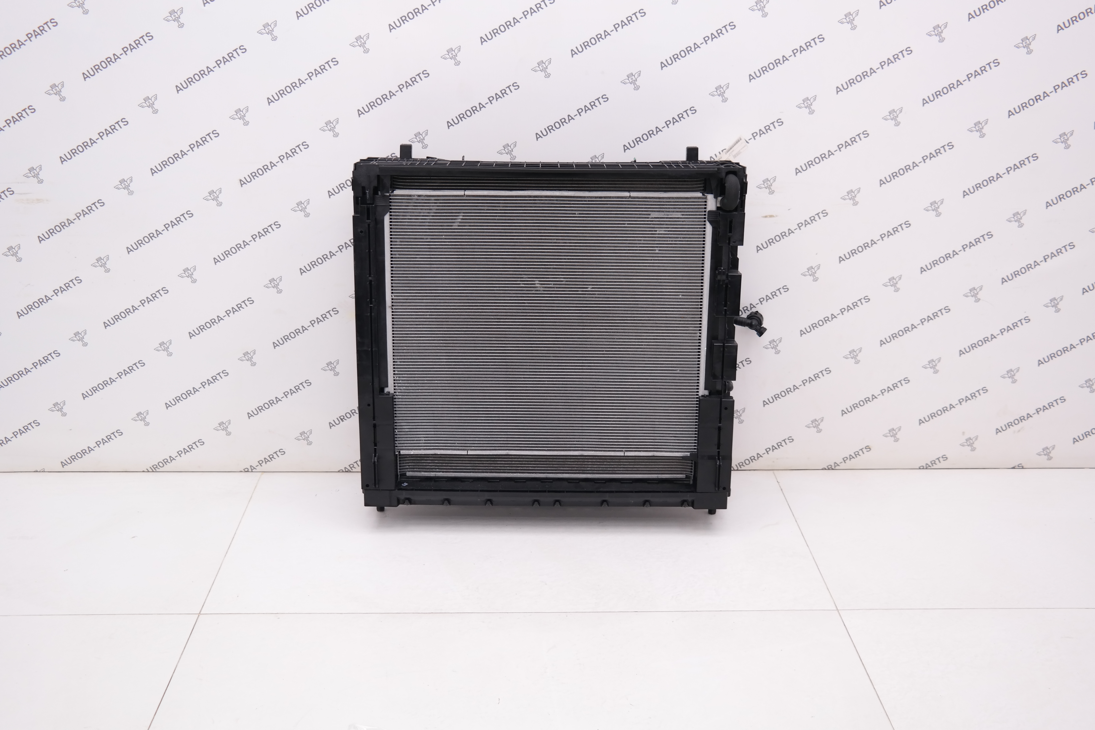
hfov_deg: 50.7
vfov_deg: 35.1
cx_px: 548
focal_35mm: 38
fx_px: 1156
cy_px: 365
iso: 200
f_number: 4
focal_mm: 25
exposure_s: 1/80
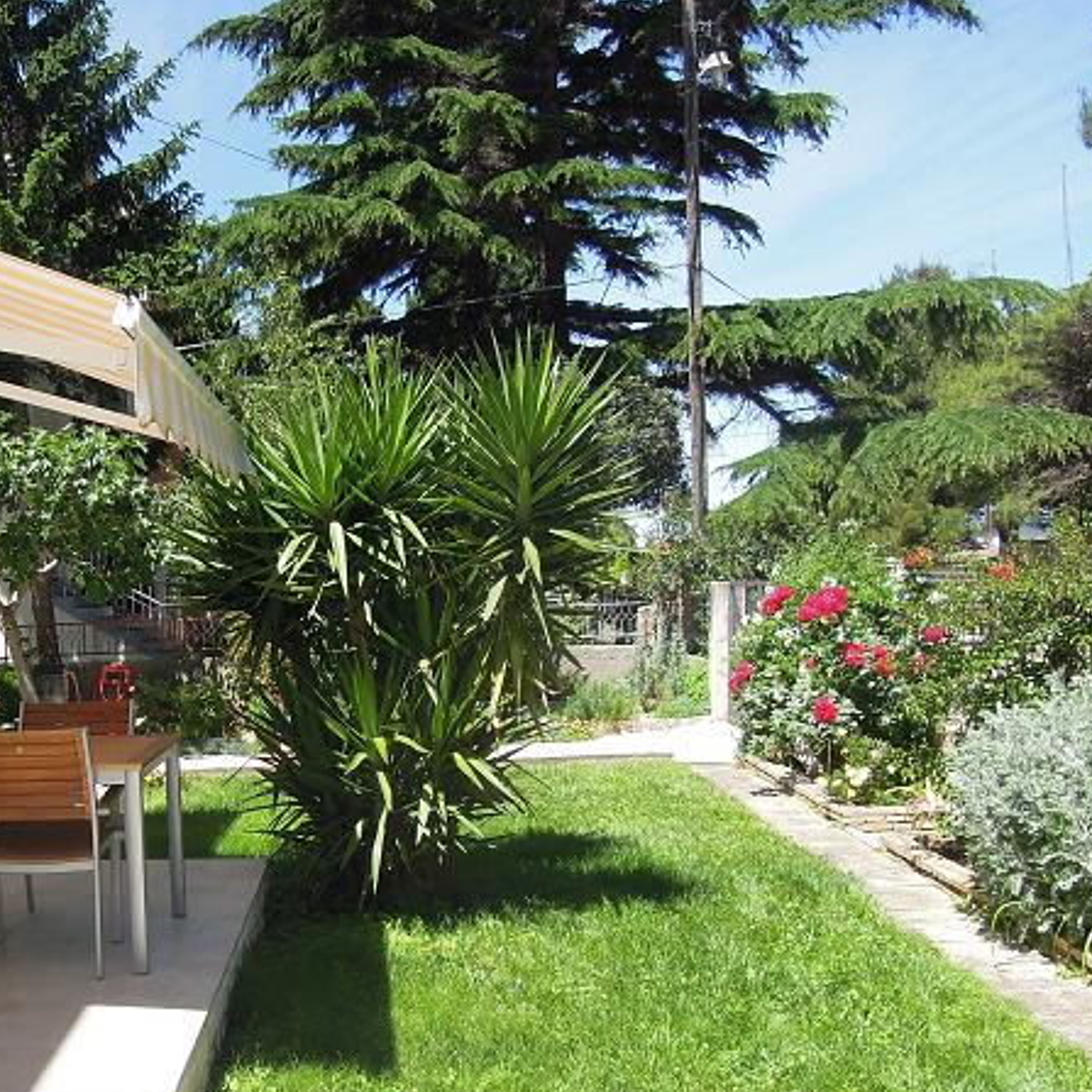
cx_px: 261
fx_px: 1356
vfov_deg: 43.5
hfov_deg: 42.4
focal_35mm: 38
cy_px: 689
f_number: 2.8
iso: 160
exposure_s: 1/1250
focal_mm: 4.3
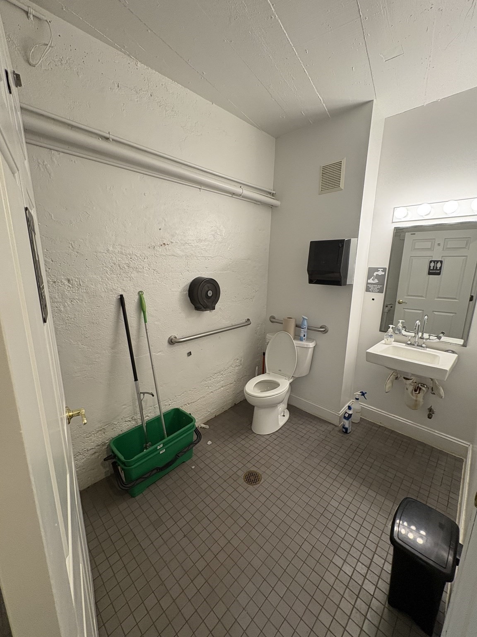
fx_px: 257
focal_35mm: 14
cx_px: 238
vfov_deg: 102.1
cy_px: 318
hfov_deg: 85.7
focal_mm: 2.22
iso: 160
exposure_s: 1/60
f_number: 2.2
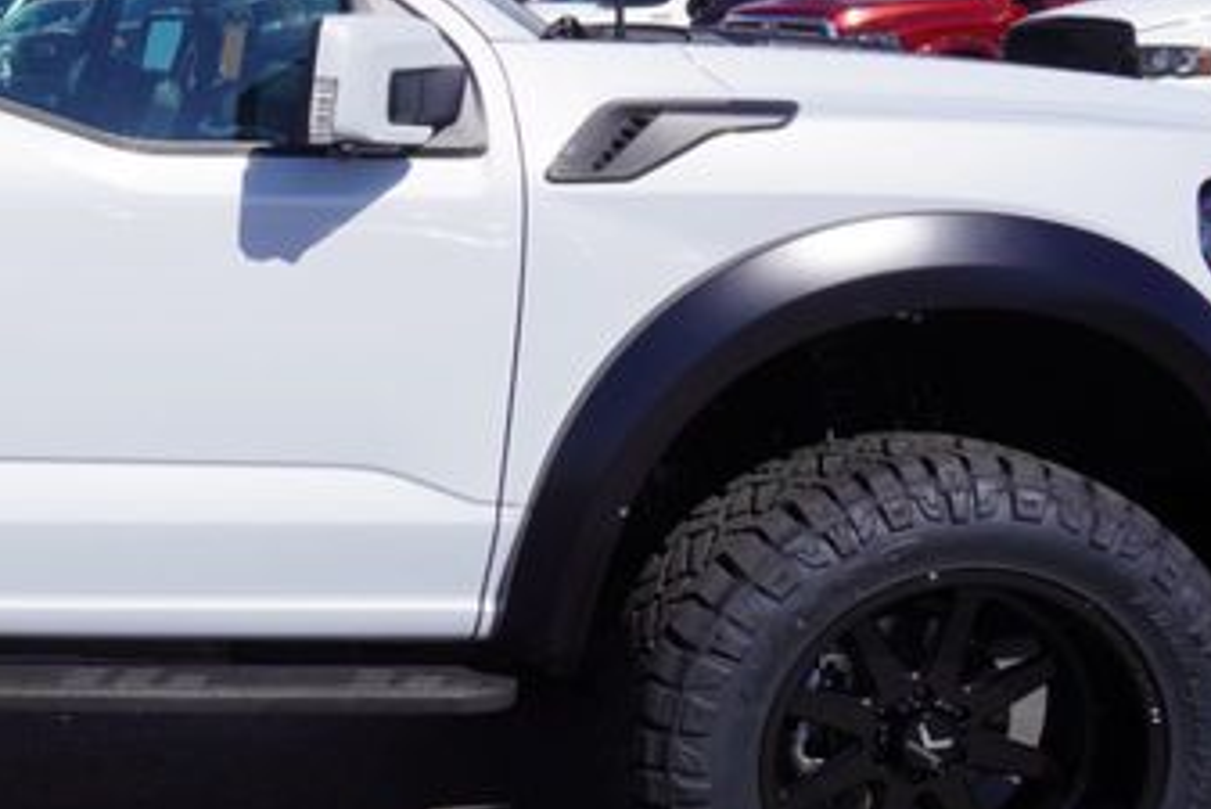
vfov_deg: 18.7
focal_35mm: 73
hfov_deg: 24.3
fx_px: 2457
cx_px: -352
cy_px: 403
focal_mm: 16
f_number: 10
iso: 100
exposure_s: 1/200
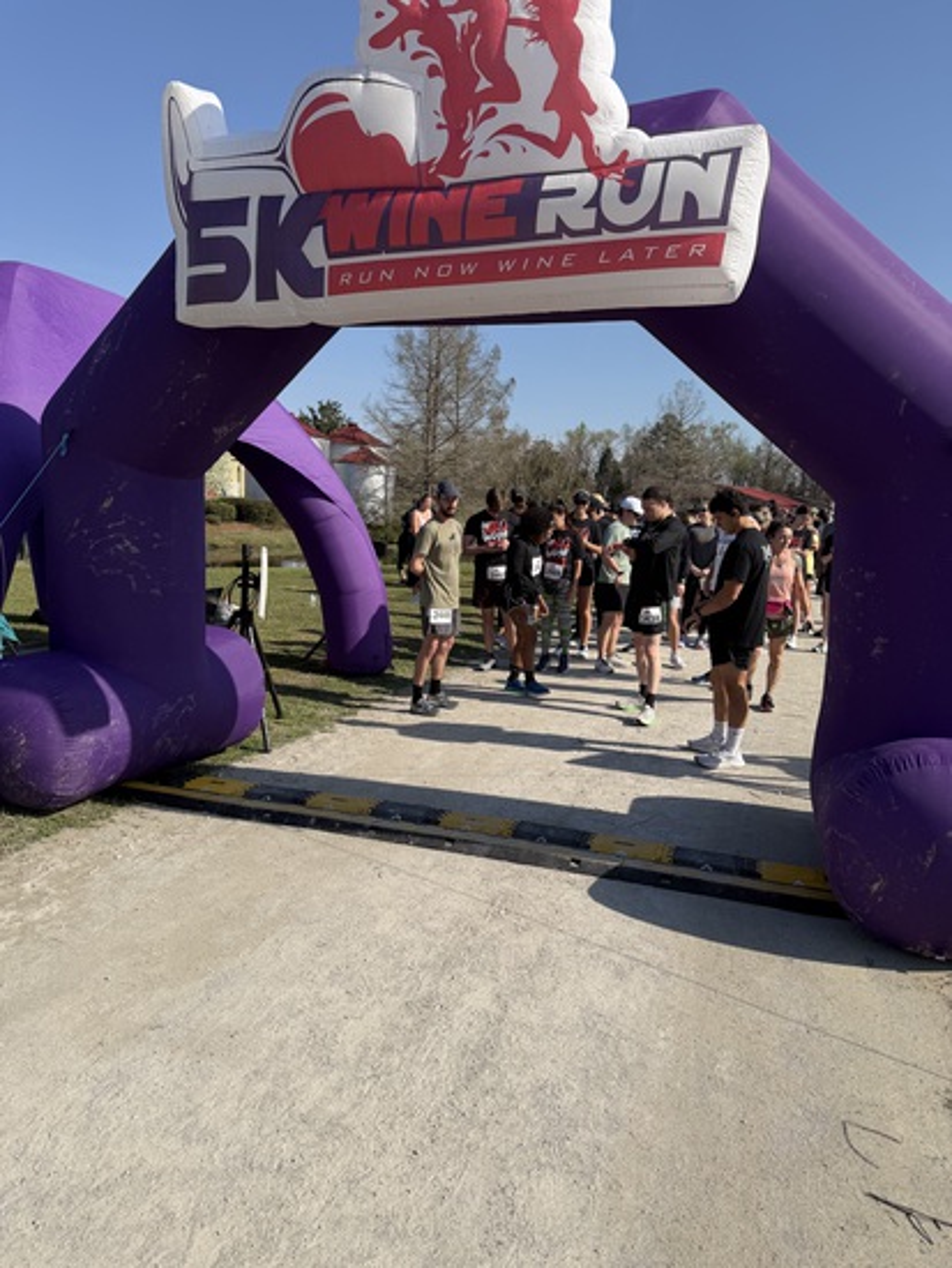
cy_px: 634
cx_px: 476
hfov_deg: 56.9
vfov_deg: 71.6
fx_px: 879
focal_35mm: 24
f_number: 1.78
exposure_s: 1/5714
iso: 80
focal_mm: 6.76
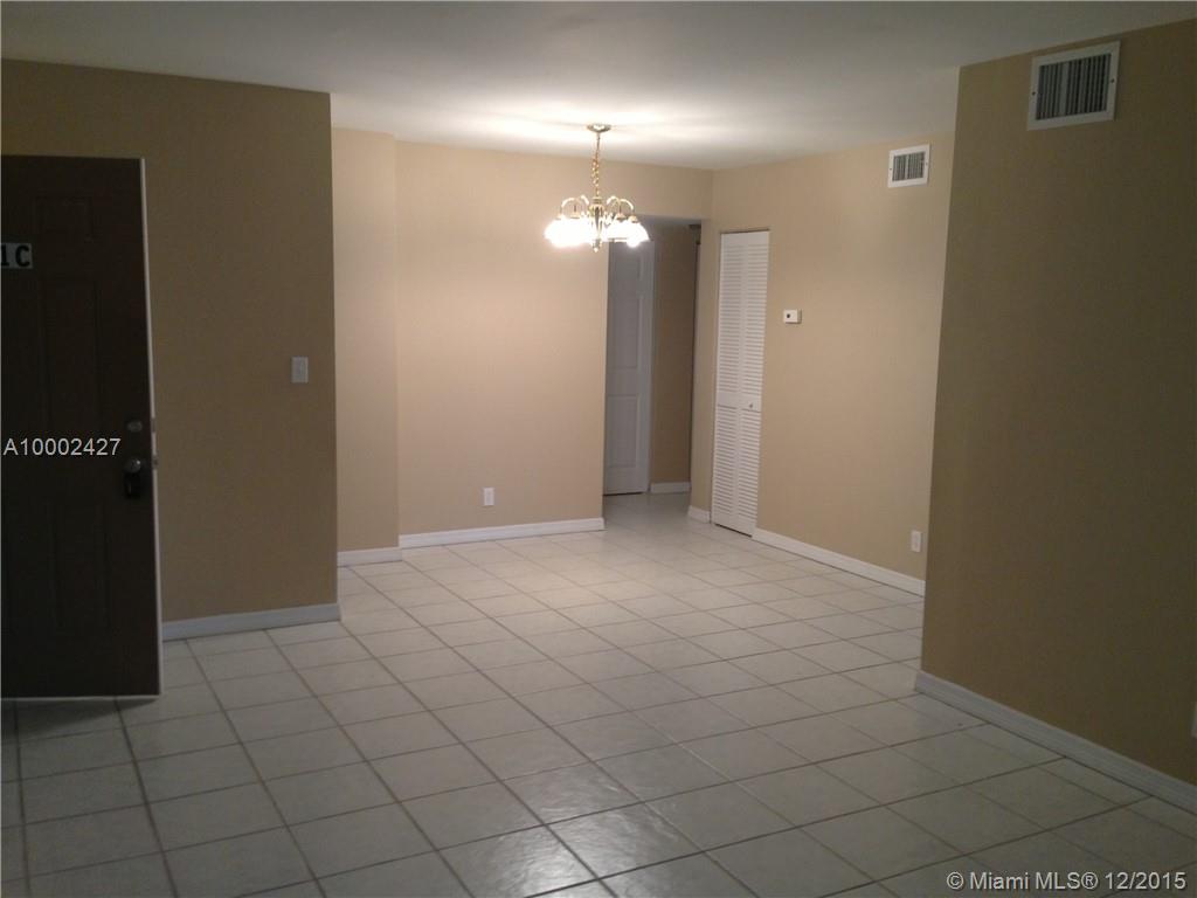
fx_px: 1141
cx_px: 598
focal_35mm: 33
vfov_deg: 42.9
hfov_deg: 55.4
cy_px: 449
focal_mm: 4.13
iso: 160
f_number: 2.4
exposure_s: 1/20
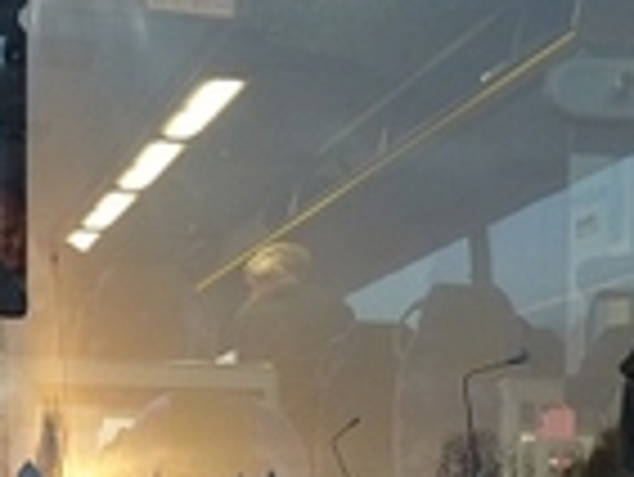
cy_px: 644
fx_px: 2108
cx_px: 157
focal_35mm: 115
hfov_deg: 17.0
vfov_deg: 12.5
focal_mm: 4.8
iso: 125
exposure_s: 1/30
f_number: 2.8
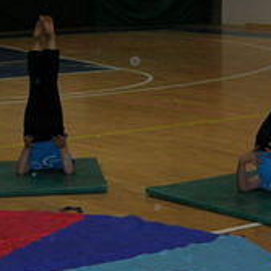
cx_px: 232
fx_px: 1143
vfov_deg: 13.4
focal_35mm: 129
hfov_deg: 13.4
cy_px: 252
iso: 68
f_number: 2.8
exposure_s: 1/60.1
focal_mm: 7.8
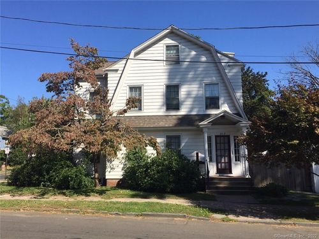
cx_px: 160
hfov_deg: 61.7
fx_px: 267
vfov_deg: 48.2
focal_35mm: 29
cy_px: 120
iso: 32
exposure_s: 1/1980
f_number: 2.2
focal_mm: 4.15
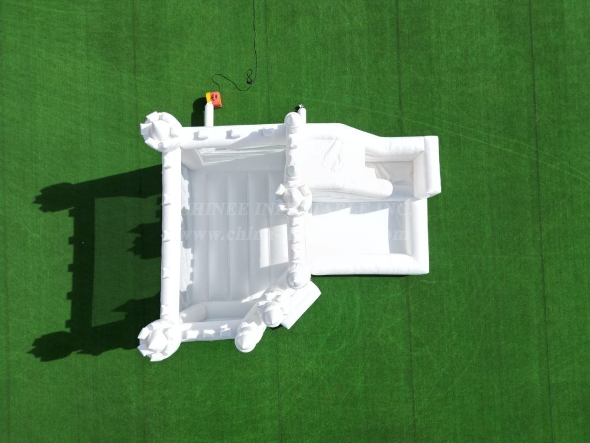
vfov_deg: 56.8
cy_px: 222
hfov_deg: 71.6
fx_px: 409
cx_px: 295
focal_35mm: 24
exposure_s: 1/4000
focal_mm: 6.72
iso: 110
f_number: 1.7
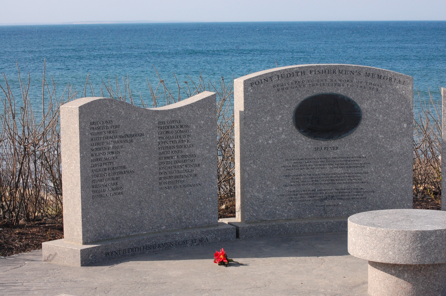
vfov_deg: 15.6
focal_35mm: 88
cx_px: 228
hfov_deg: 23.3
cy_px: 153
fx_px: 1083
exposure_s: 1/160
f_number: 14
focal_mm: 55
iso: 800
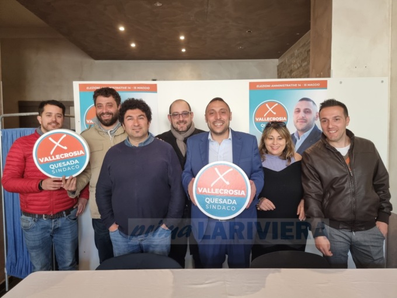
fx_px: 275
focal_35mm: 24
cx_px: 198
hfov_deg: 71.6
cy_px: 149
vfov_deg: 56.8
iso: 200
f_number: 1.8
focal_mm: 6.7
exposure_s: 1/100
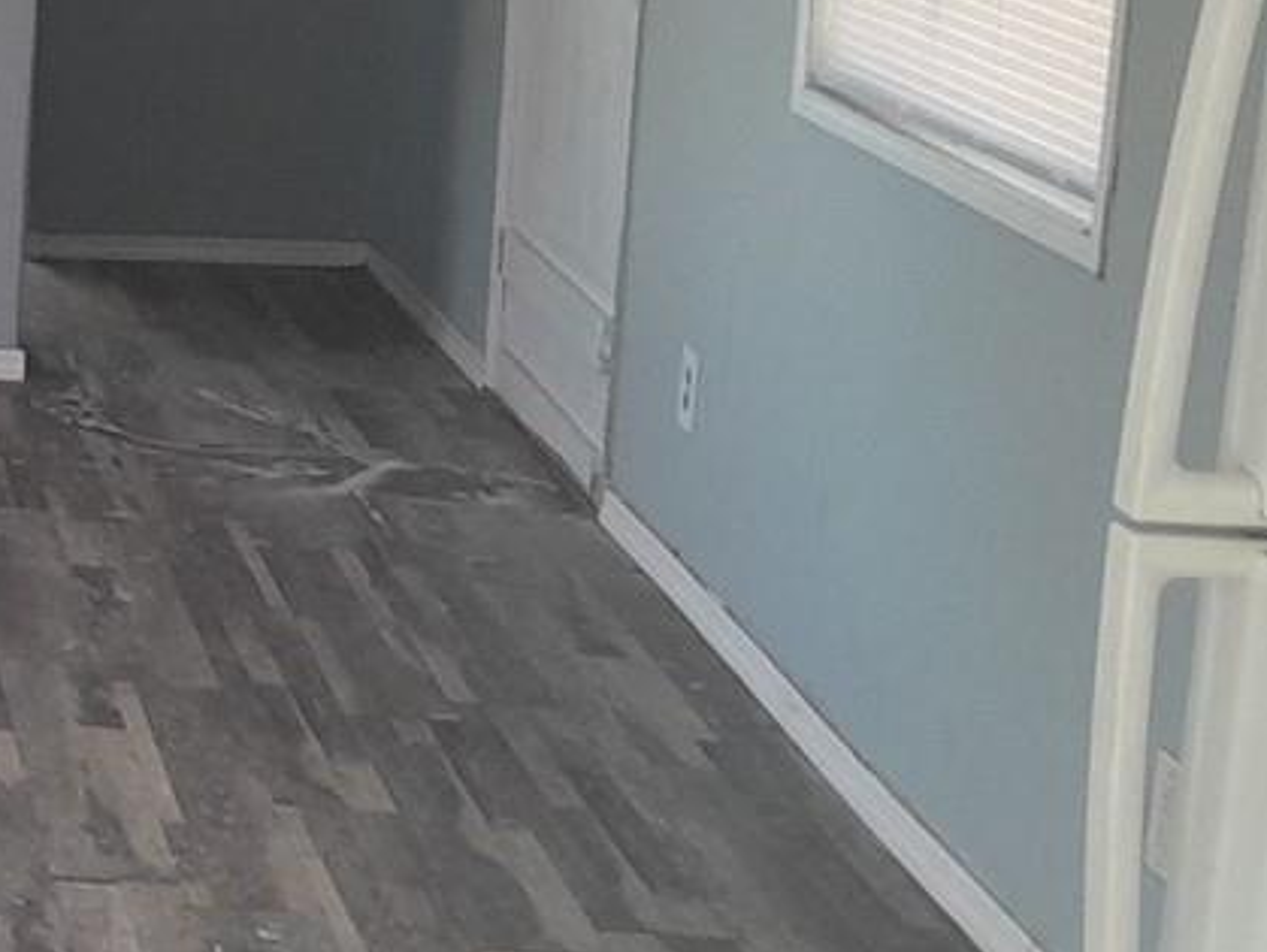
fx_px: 3773
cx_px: -695
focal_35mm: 103
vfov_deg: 14.3
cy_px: 263
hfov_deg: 17.0
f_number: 1.8
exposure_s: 1/60
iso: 125
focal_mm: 4
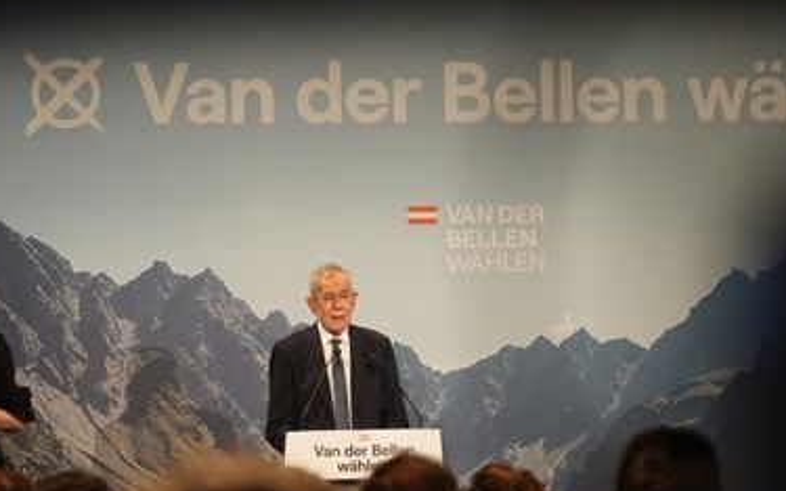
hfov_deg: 14.3
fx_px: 3126
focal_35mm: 146
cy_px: 305
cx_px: 375
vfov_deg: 9.0
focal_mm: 70
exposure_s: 1/500
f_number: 2.8
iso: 2000
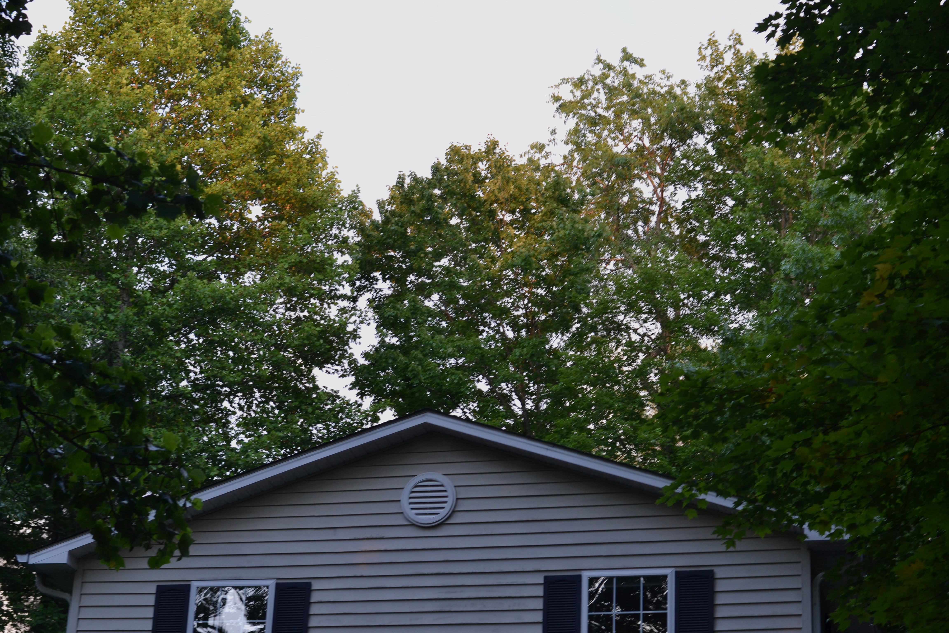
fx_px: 1977
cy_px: 316
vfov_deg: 18.2
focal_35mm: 75
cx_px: 474
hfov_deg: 27.0
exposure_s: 1/40
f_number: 5.6
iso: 200
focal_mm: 50
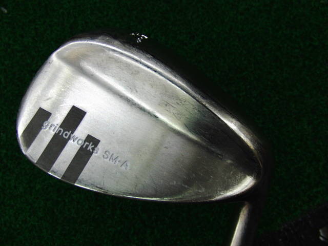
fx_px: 351
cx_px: 164
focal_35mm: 37
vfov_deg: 38.7
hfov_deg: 50.1
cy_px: 123
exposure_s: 1/80
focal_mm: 6.42
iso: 200
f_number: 3.6
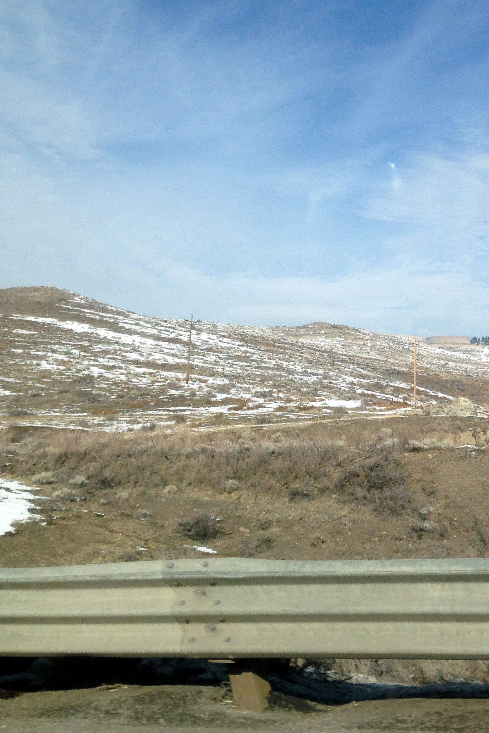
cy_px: 356
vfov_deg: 41.1
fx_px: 978
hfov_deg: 26.9
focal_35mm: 48
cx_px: 460
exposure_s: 1/1938
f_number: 2.4
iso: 50
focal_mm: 4.13
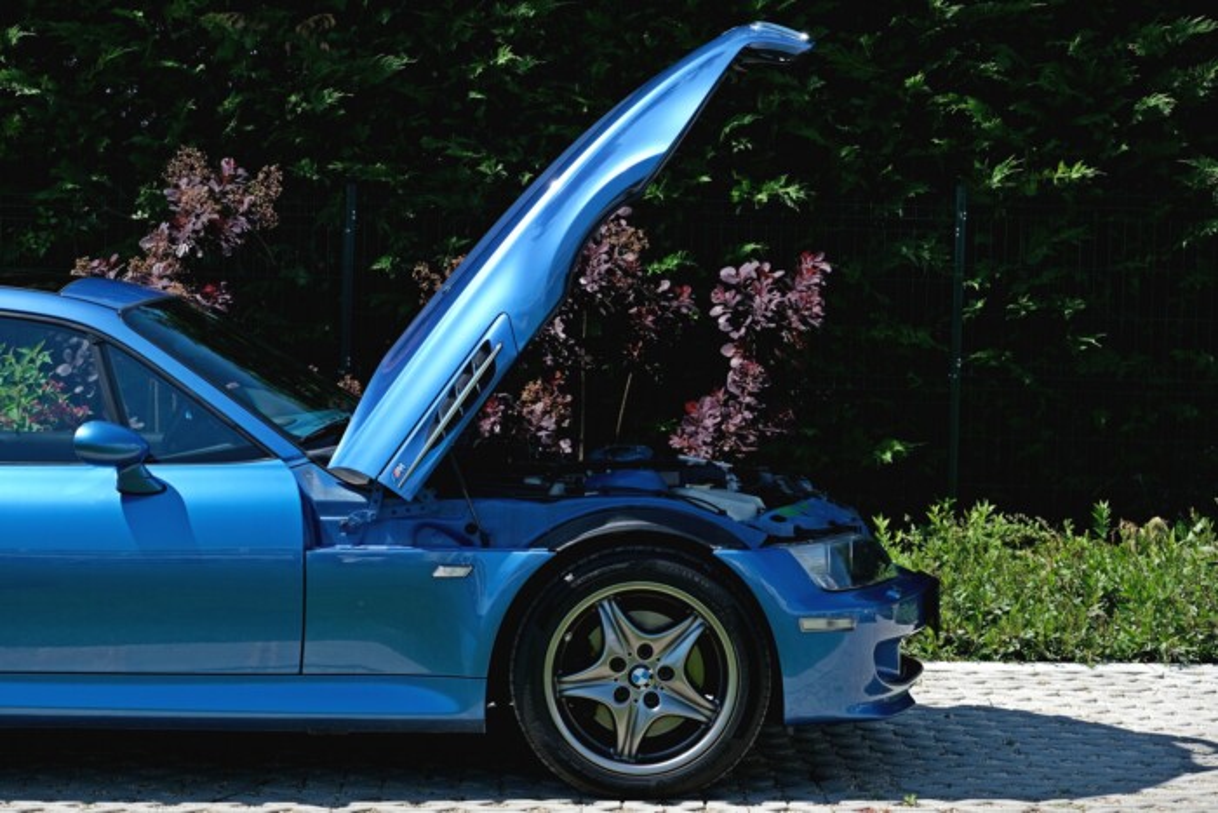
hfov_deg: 25.7
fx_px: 2673
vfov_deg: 17.3
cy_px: 406
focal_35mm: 79
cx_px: 609
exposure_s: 1/320
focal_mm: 52.4
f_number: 5
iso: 80
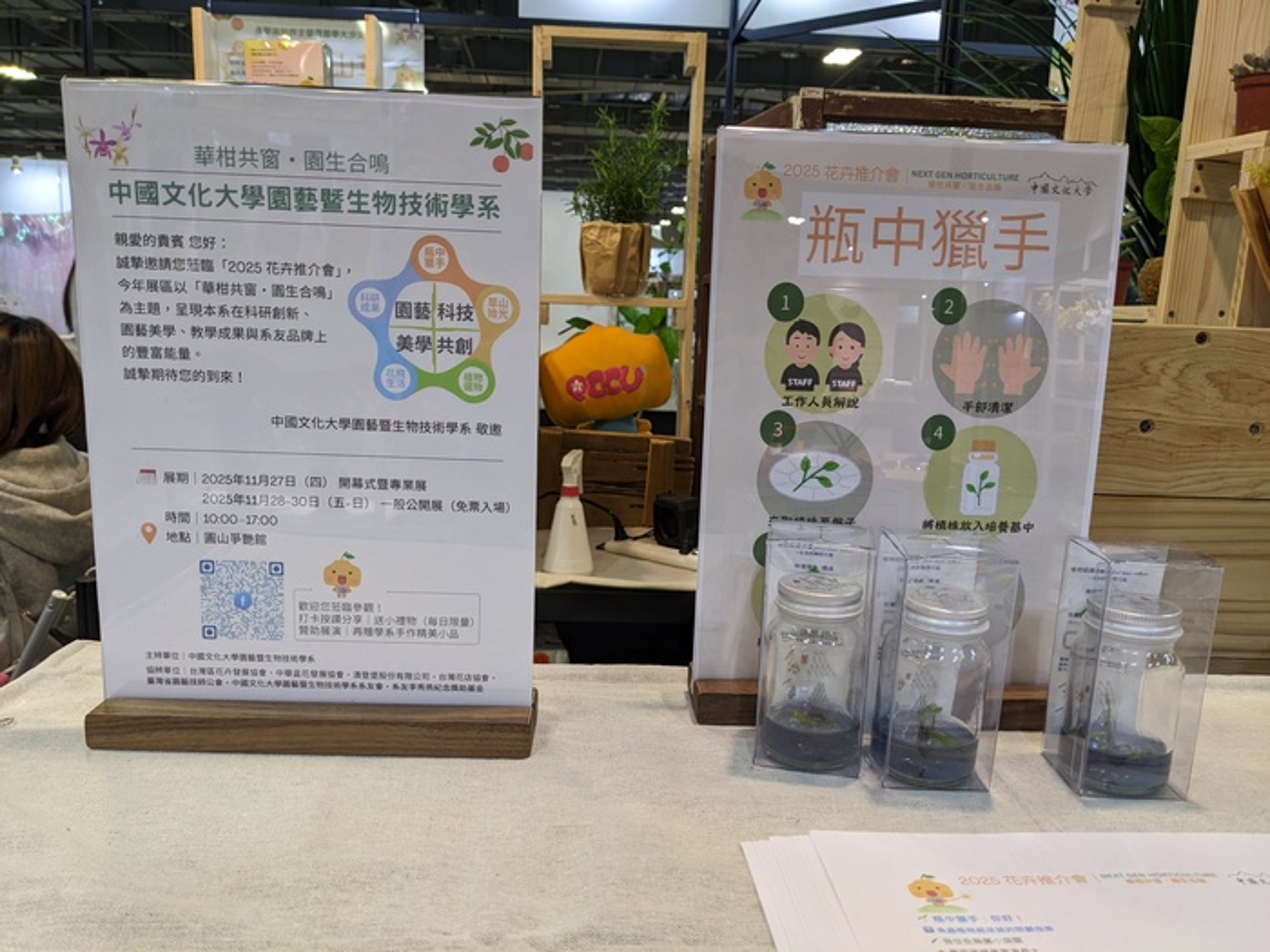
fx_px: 991
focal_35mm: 27
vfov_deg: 51.4
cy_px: 476
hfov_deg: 65.3
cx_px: 635
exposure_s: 1/40
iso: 69
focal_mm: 4.38
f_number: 1.73
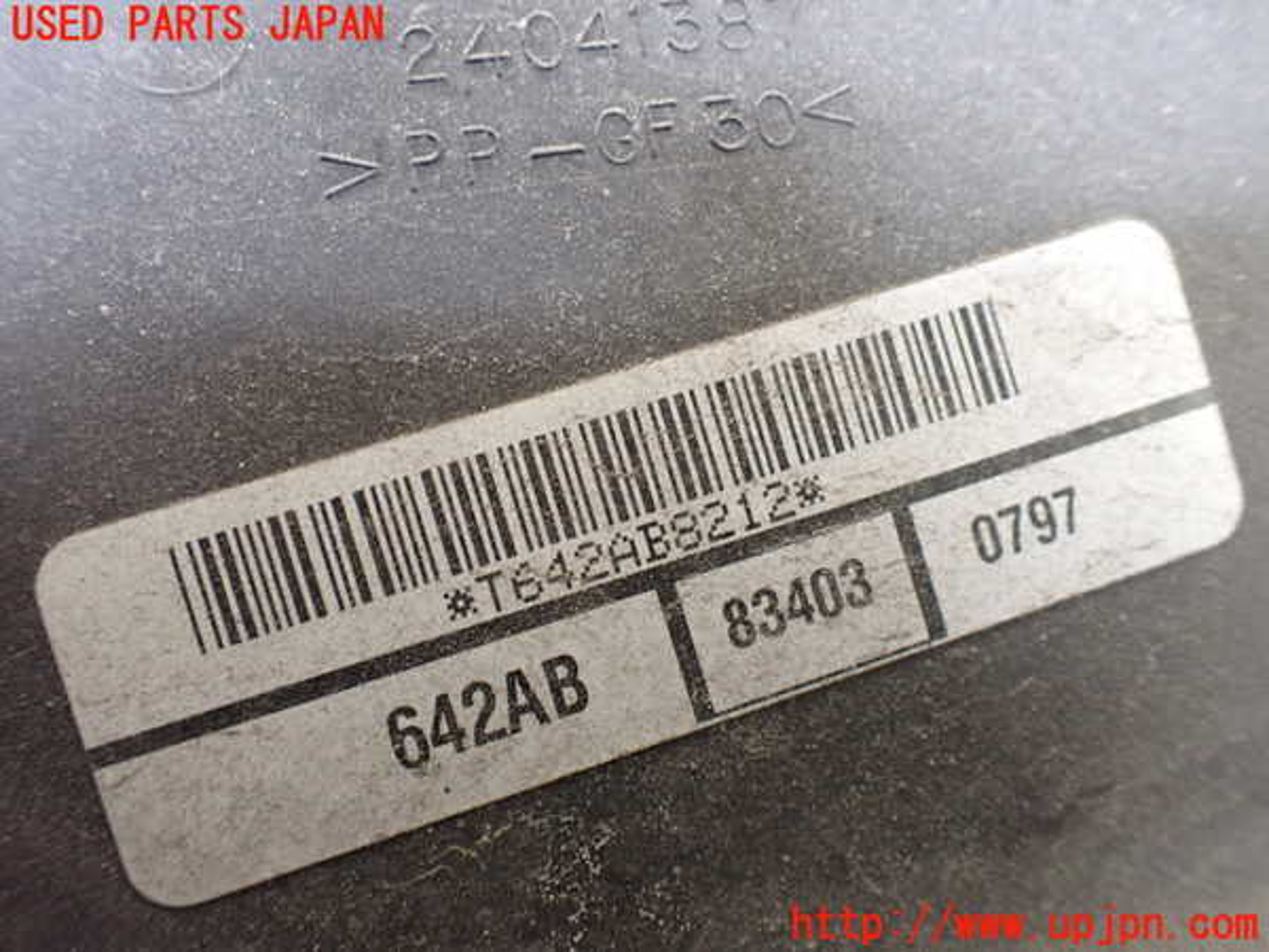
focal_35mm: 30
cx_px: 634
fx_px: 1100
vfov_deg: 46.8
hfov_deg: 60.0
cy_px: 476
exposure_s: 1/50
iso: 800
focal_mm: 5.4
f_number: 2.3
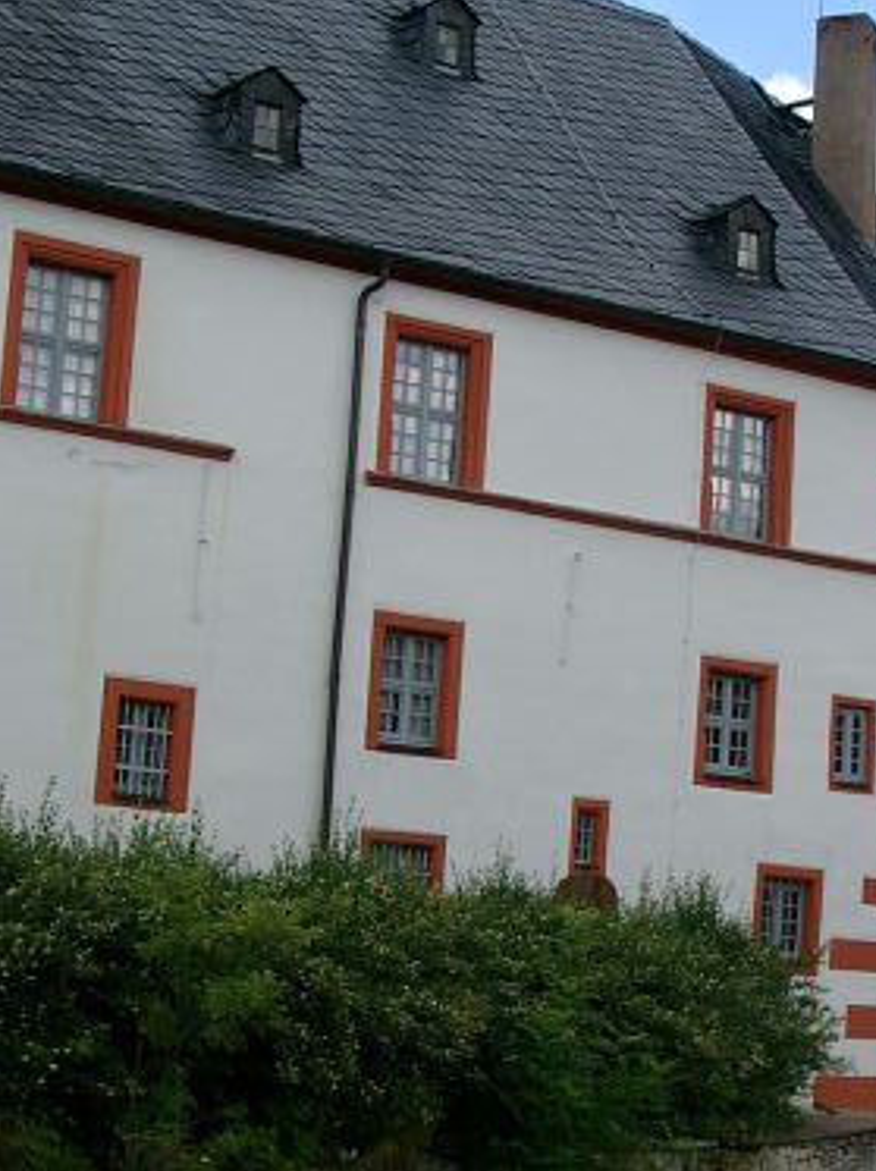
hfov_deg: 20.0
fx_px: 2467
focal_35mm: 73
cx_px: 637
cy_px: 644
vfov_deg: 26.7
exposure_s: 1/469
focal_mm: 7.13
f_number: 4
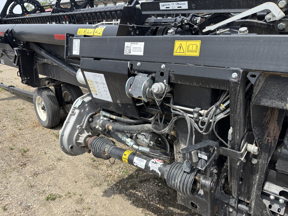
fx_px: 216
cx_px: 144
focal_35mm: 26
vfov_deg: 53.1
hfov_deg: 67.3
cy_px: 108
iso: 50
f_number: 1.6
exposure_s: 1/1721
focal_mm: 5.96
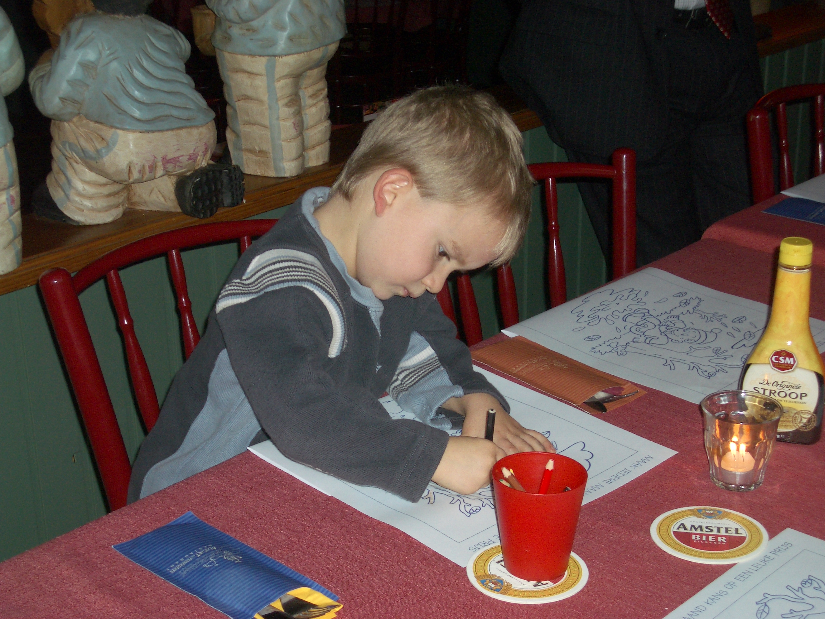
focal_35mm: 62
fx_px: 1478
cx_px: 412
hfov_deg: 31.2
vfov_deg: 23.7
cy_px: 310
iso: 100
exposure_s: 1/60
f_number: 3.5
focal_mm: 10.2
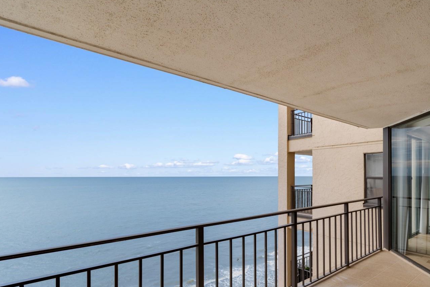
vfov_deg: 64.0
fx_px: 227
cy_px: 172
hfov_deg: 85.5
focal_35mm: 19
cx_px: 264
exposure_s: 1/320
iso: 100
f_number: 9
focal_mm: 10
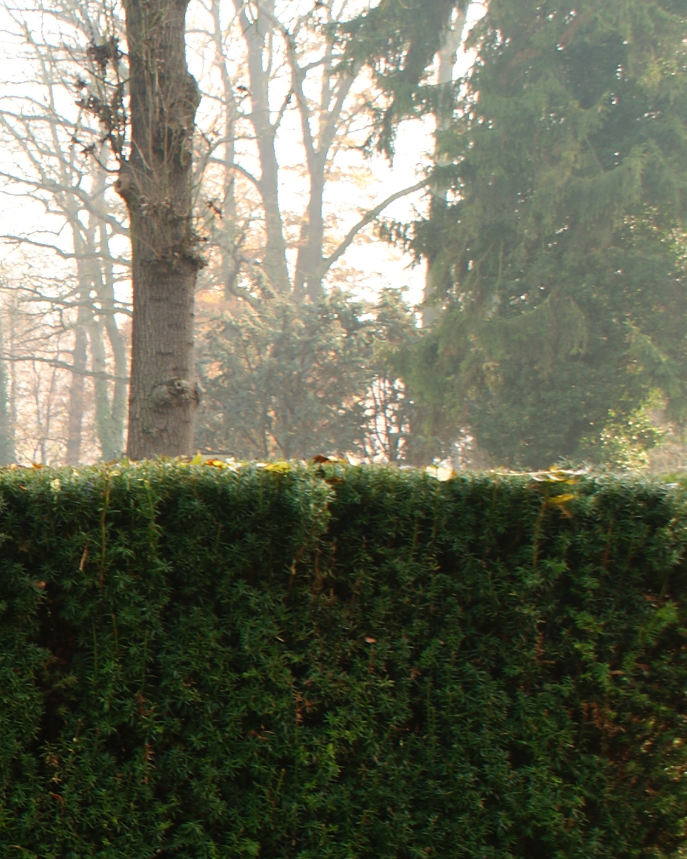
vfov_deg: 24.5
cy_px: 629
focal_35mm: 77
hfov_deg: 17.4
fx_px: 1957
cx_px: -424
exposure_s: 1/40
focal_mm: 20
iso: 100
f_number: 4.5
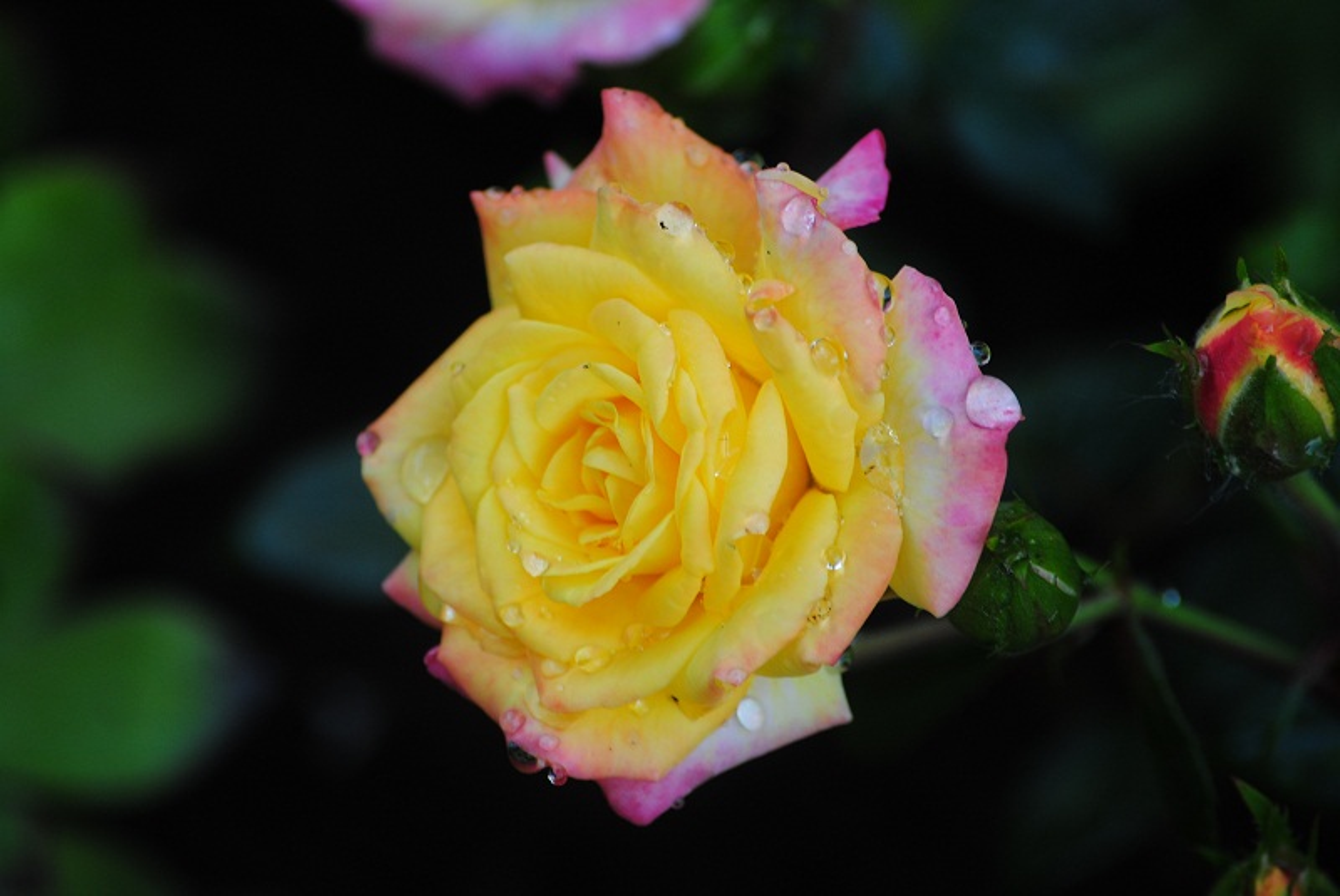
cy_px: 448
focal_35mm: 360
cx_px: 670
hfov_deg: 5.7
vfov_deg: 3.8
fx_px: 13412
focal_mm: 240
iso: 200
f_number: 8
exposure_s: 1/40
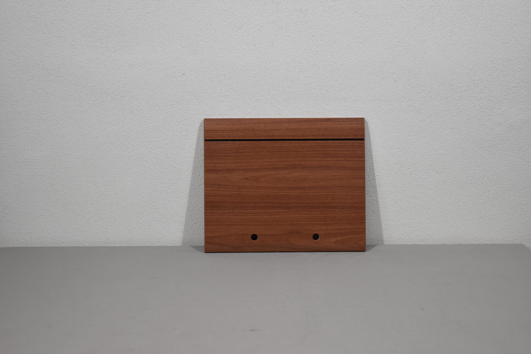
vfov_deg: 21.6
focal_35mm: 63
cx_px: 266
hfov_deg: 31.9
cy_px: 177
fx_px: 929
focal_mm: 42
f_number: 5
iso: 800
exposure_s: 1/250
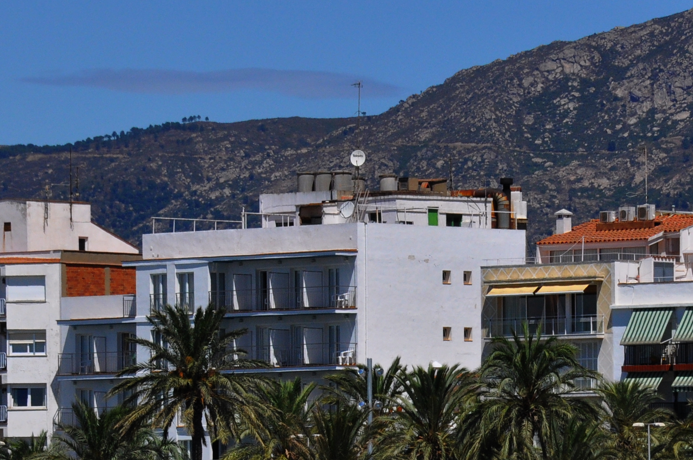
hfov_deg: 5.5
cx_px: 516
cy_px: 525
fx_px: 7175
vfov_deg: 3.7
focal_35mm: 373
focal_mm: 105
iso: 640
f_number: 13
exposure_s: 1/1000
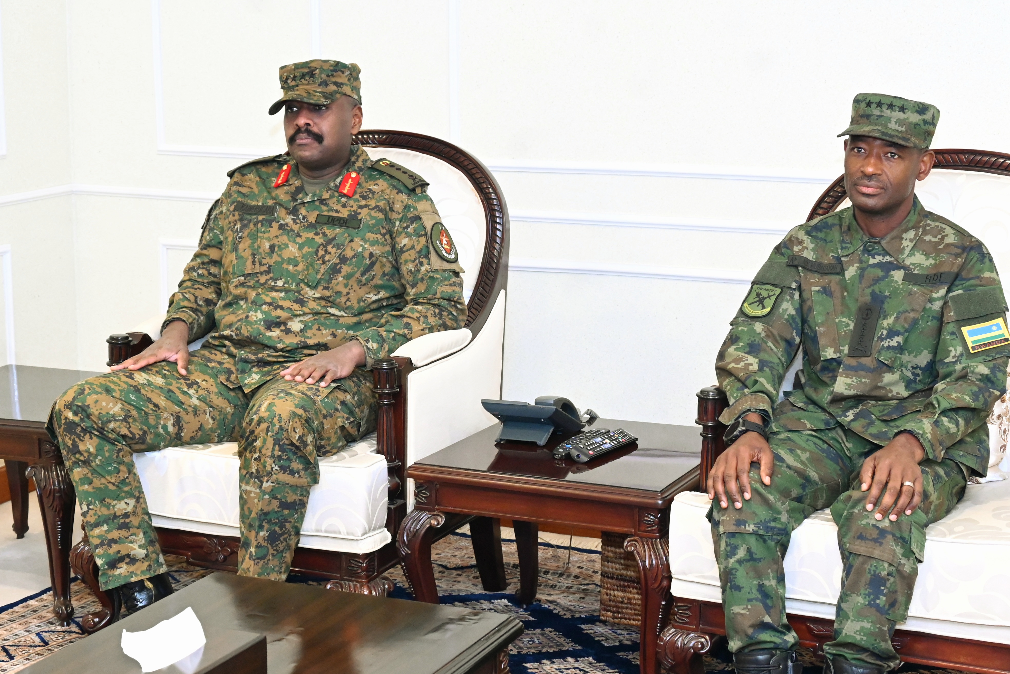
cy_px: 337
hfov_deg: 30.5
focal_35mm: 66
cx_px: 505
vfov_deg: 20.6
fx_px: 1852
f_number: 5.3
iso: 5600
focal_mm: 44
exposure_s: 1/80
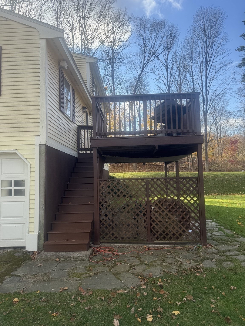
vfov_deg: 71.6
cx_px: 122
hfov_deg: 56.8
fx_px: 226
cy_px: 163
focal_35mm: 24
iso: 80
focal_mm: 6.76
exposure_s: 1/1076
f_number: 1.78
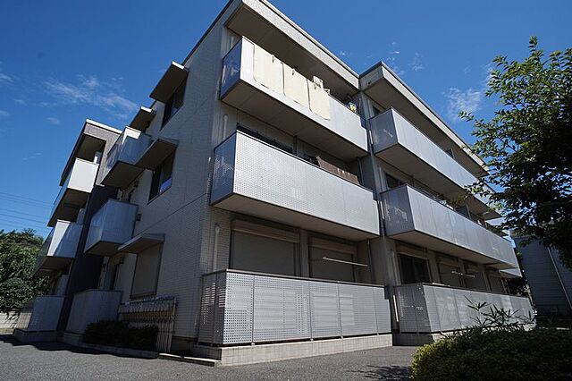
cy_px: 190
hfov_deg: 73.8
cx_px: 286
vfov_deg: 53.1
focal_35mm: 24
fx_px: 381
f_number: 11
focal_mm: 16
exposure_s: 1/125
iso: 100
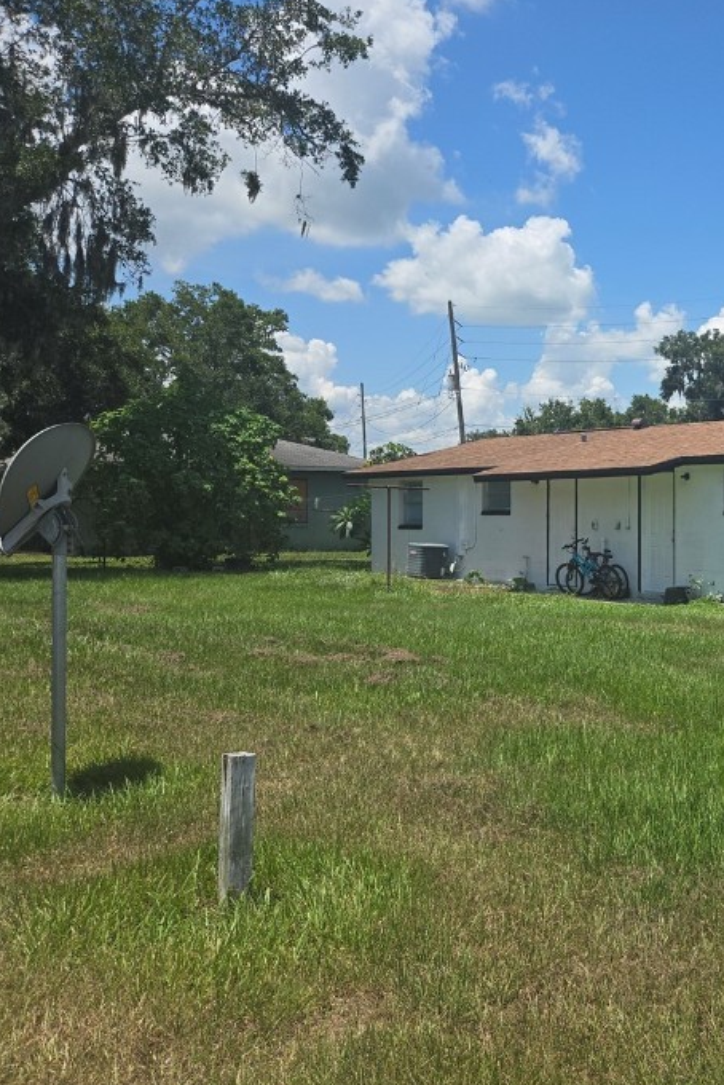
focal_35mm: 36
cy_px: 517
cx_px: 708
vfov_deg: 53.1
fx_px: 1085
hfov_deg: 34.0
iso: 25
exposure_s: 1/2384
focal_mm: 5.4
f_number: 1.8
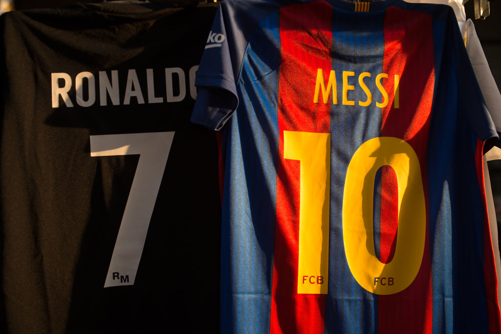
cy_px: 167
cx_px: 250
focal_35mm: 35
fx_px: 487
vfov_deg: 37.8
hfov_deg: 54.4
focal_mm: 35
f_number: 2.8
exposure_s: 1/250
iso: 50
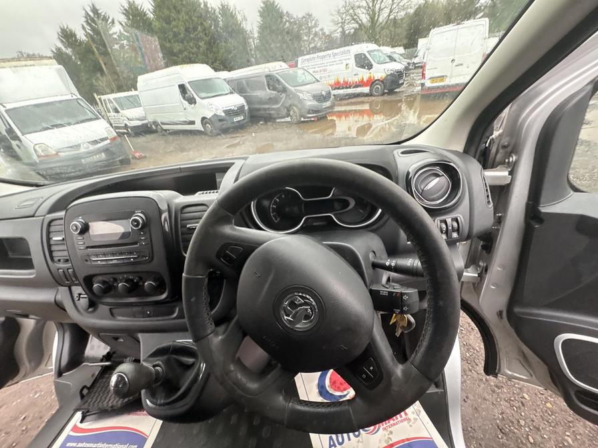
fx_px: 242
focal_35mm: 14
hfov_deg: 102.1
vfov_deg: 85.7
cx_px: 299
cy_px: 224
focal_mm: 2.22
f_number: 2.2
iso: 250
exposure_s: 1/60
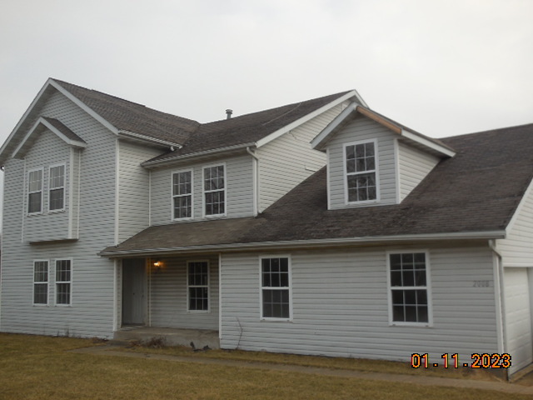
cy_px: 200
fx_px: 616
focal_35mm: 40
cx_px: 266
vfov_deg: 36.0
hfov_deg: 46.8
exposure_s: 1/500
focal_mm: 7.1
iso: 125
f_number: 3.6
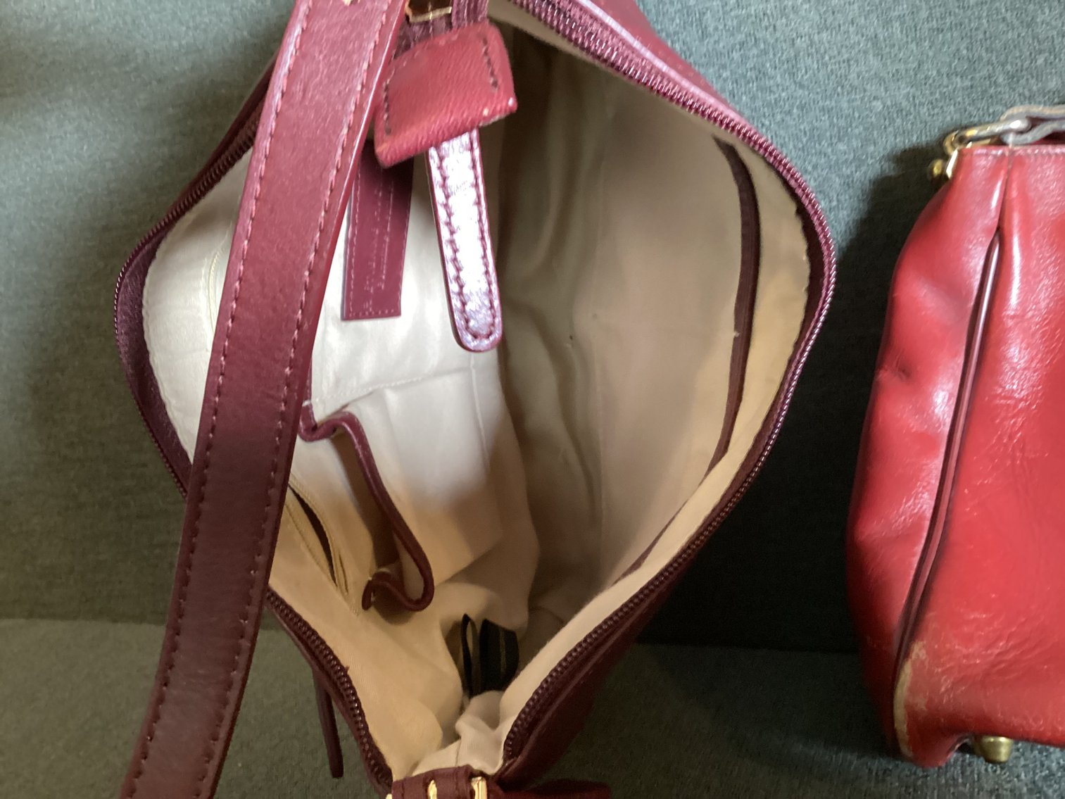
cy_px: 400
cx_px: 532
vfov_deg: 45.4
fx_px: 954
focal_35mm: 31
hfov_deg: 58.3
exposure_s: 1/30
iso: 500
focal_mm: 3.3
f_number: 2.4
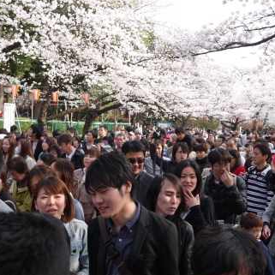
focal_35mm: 42
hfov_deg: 40.0
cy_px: 137
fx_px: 377
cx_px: 126
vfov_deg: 40.0
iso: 160
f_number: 4.1
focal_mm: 17
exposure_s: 1/320
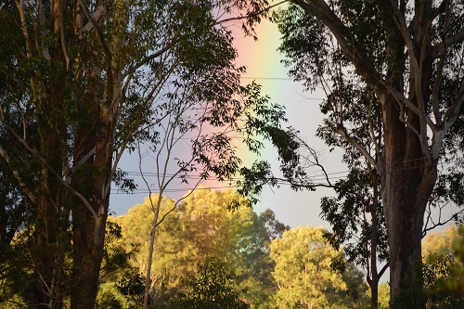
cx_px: 232
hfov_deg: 8.1
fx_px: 3285
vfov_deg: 5.4
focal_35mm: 255
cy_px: 154
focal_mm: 170
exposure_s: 1/125
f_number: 5.6
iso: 1000
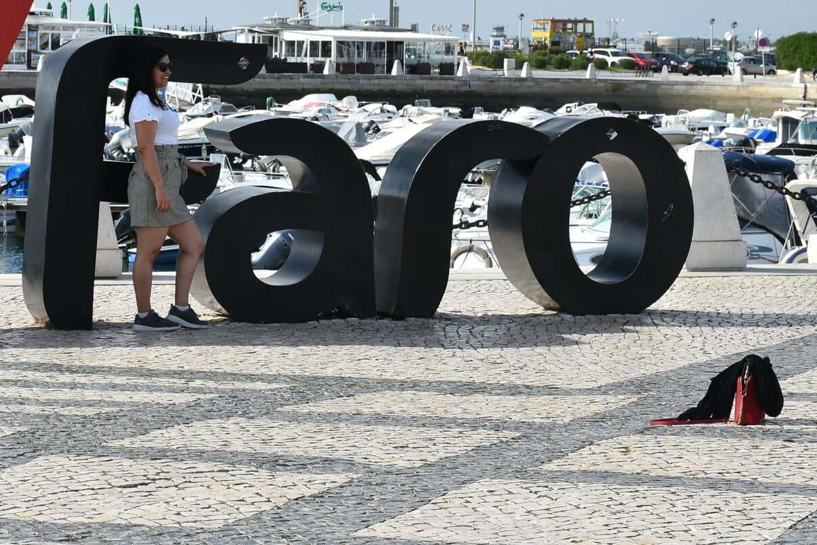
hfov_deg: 16.8
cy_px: 76
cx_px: 190
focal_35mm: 121
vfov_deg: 11.3
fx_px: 2746
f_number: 8
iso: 200
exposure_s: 1/250
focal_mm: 38
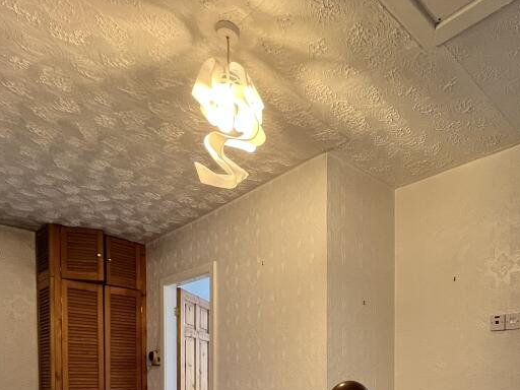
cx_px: 371
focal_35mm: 26
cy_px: 387
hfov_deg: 64.4
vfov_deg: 45.2
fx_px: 391
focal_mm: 1.57
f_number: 1.8
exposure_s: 1/50
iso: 200
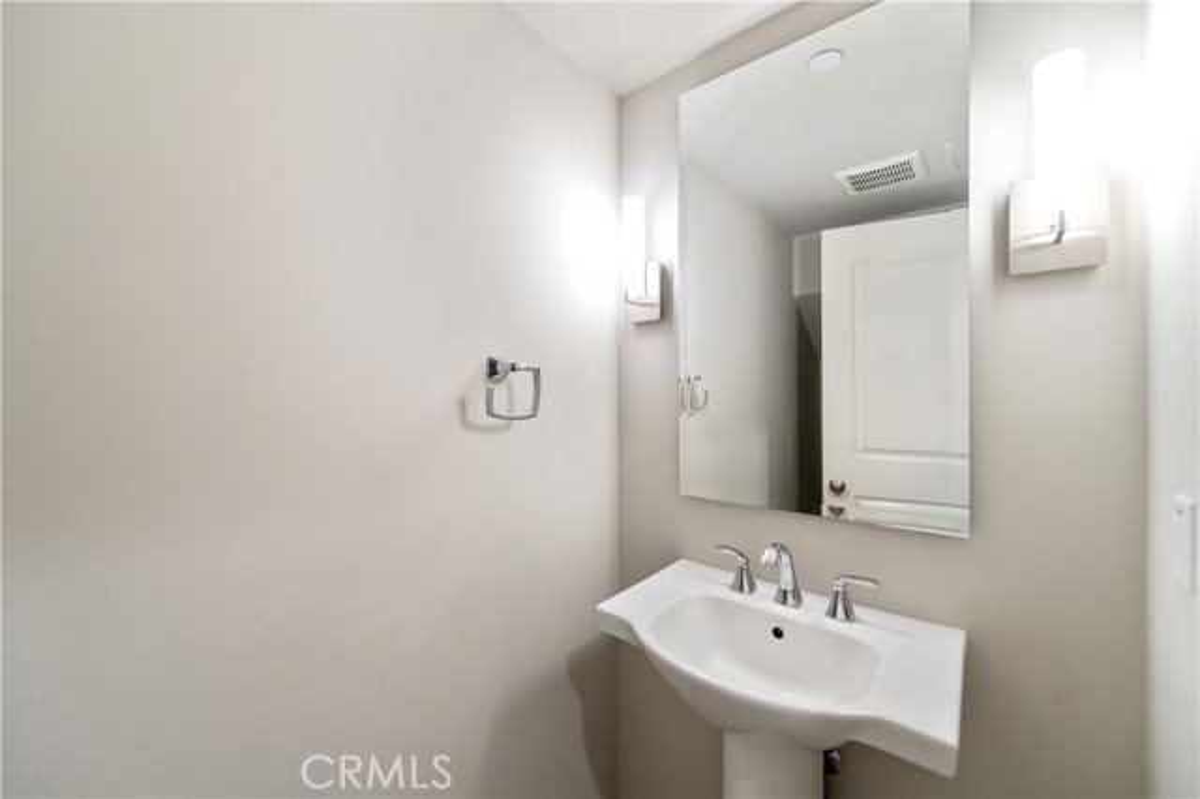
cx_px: 600
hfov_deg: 104.3
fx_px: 466
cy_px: 400
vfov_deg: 81.1
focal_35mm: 14
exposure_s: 1/250
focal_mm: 14
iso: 400
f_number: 2.8
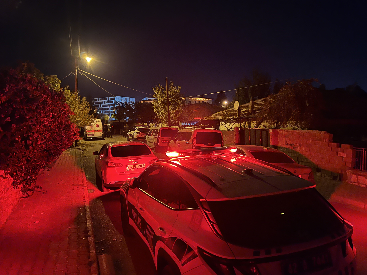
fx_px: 276
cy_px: 138
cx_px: 184
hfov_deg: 67.3
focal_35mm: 26
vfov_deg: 53.1
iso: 500
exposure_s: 1/14
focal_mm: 5.7
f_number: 1.5
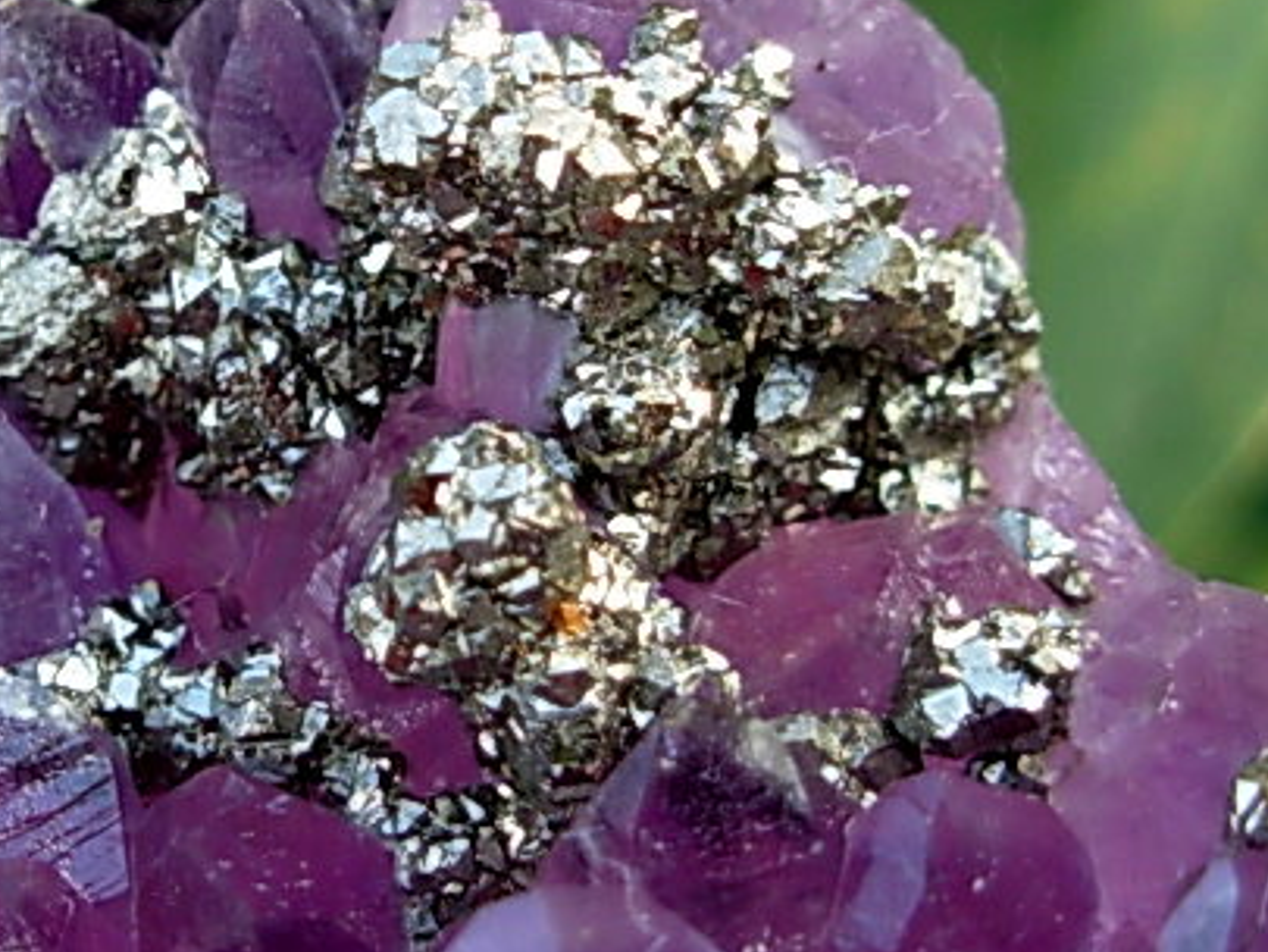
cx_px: 426
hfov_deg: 20.4
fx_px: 3518
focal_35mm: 96
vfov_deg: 15.4
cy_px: 457
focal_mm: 6.3
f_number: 2.9
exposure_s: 1/67.8
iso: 50
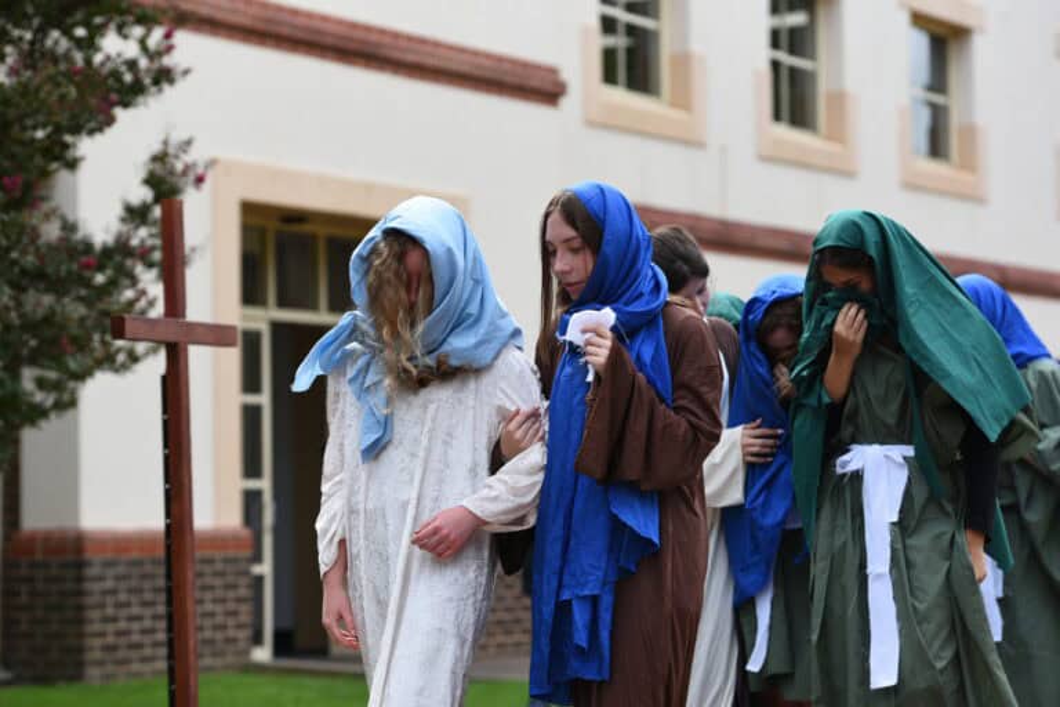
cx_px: 530
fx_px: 3091
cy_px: 354
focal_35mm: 105
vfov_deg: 13.0
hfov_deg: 19.5
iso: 200
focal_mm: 105
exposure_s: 1/800
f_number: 3.5
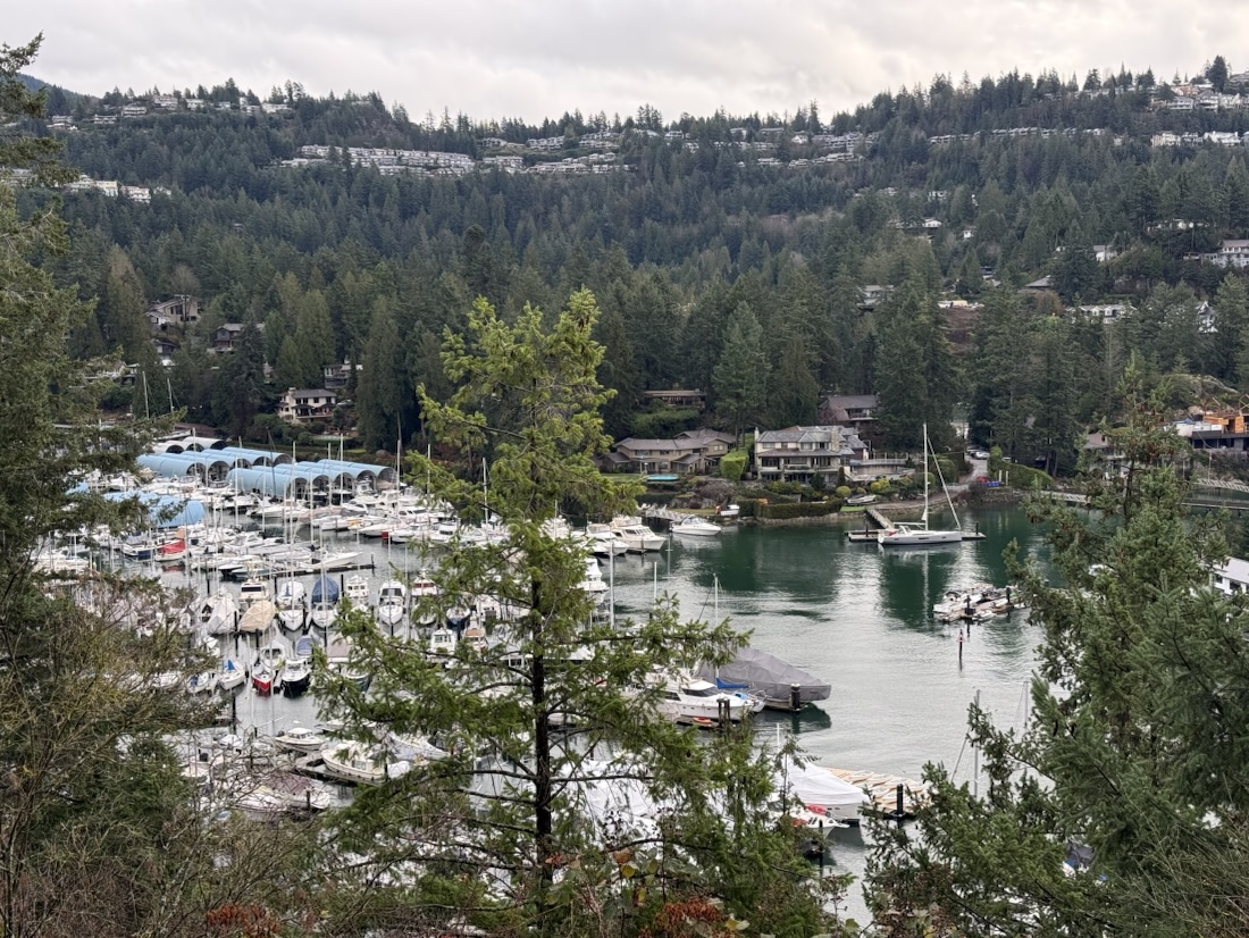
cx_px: 624
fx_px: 1733
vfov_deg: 30.3
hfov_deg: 39.6
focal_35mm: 48
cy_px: 469
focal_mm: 6.76
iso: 100
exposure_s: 1/553
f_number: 1.78
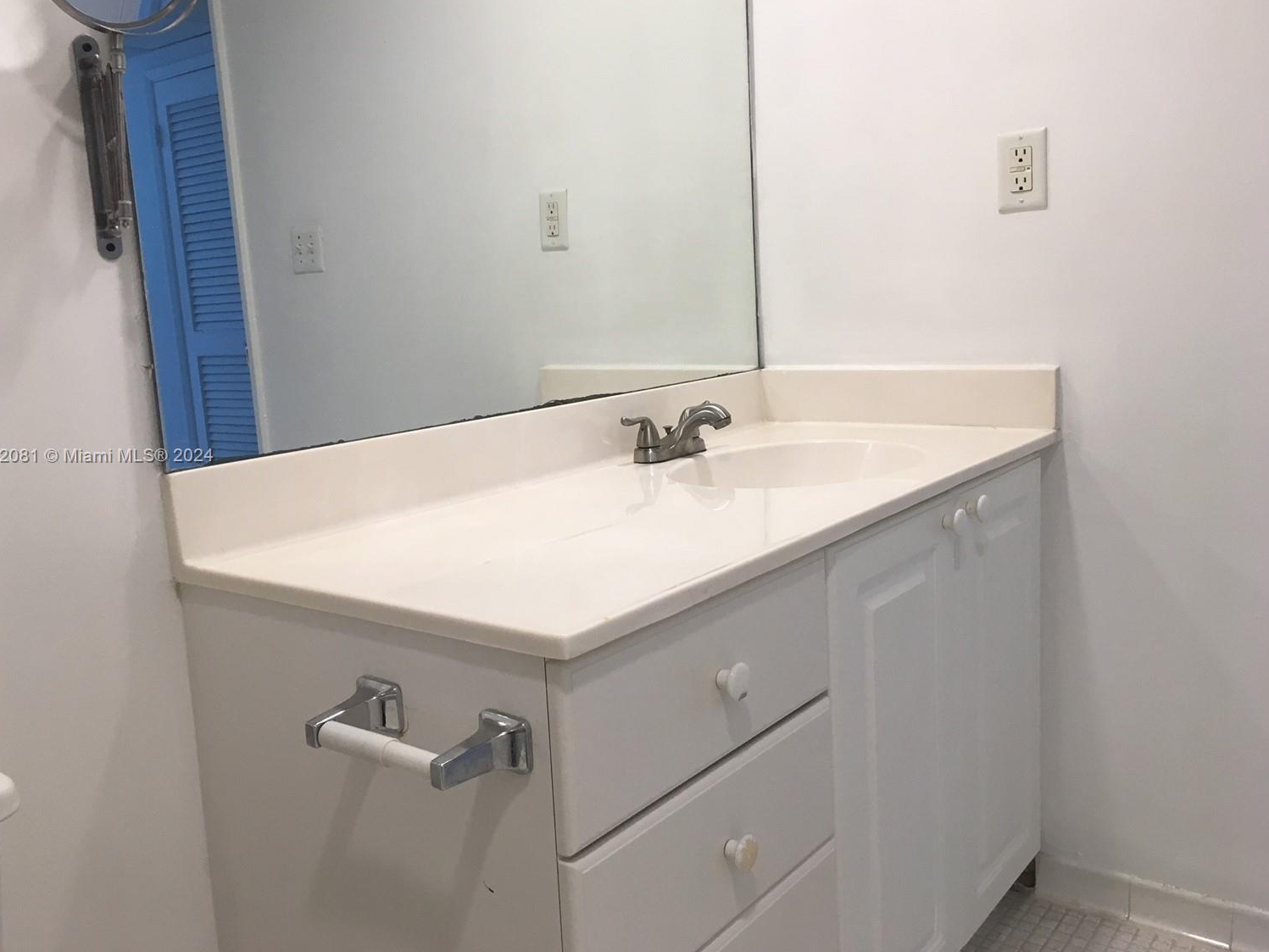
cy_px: 457
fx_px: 1137
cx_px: 621
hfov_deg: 58.3
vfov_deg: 45.4
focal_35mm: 31
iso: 32
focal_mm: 4.15
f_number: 2.2
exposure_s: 1/30
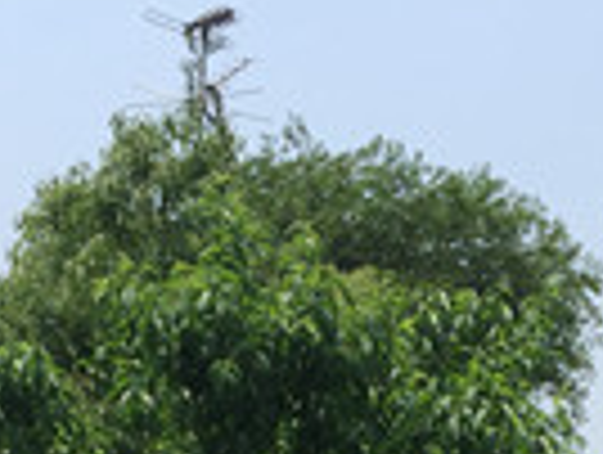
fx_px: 1885
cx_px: 351
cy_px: 825
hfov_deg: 18.2
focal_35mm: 108
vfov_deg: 12.5
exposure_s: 1/1883
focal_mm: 4.15
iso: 32
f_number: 2.2
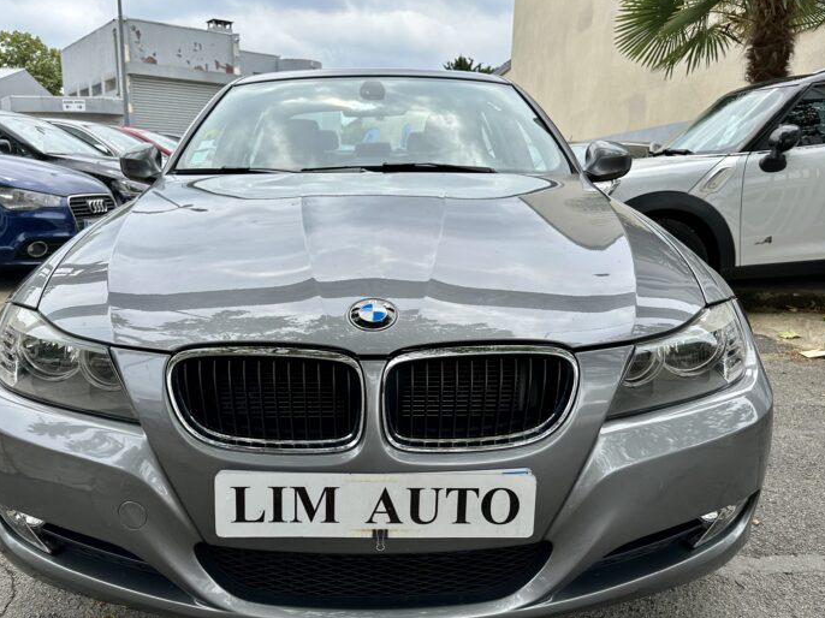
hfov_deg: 63.4
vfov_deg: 49.6
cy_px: 346
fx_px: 667
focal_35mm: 28
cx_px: 380
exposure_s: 1/2028
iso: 80
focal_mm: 6.86
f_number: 1.78
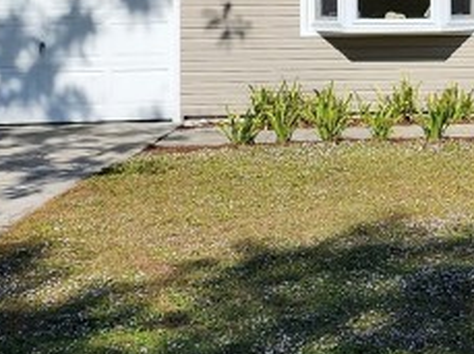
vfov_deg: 14.1
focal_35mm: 103
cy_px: -19
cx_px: 565
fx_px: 1408
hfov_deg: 18.2
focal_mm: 6.4
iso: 12
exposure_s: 1/1636
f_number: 1.8
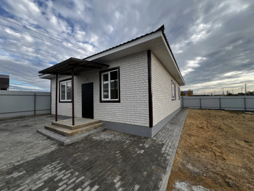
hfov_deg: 106.2
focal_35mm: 13
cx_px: 127
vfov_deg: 89.9
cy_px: 96
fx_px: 95
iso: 32
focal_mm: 1.57
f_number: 1.8
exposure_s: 1/475
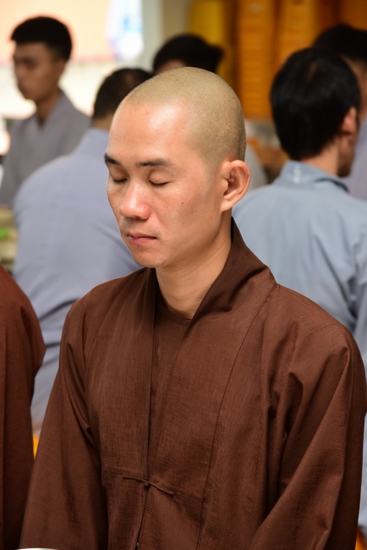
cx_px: 184
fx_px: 1604
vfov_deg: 19.4
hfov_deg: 13.1
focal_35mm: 105
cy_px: 275
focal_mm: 105
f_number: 5.6
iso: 800
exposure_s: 1/50
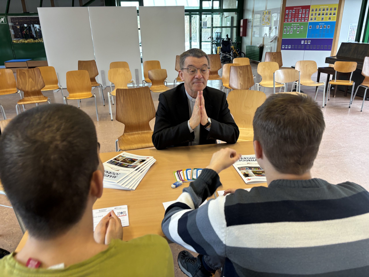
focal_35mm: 26
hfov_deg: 67.3
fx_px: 277
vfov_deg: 53.1
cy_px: 138
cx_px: 184
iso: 100
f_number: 1.6
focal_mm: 5.96
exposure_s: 1/50
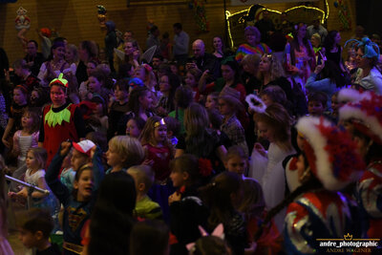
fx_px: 1115
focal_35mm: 105
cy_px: 128
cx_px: 191
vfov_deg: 13.1
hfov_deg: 19.4
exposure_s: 1/400
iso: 8000
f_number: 3.2
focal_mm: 70
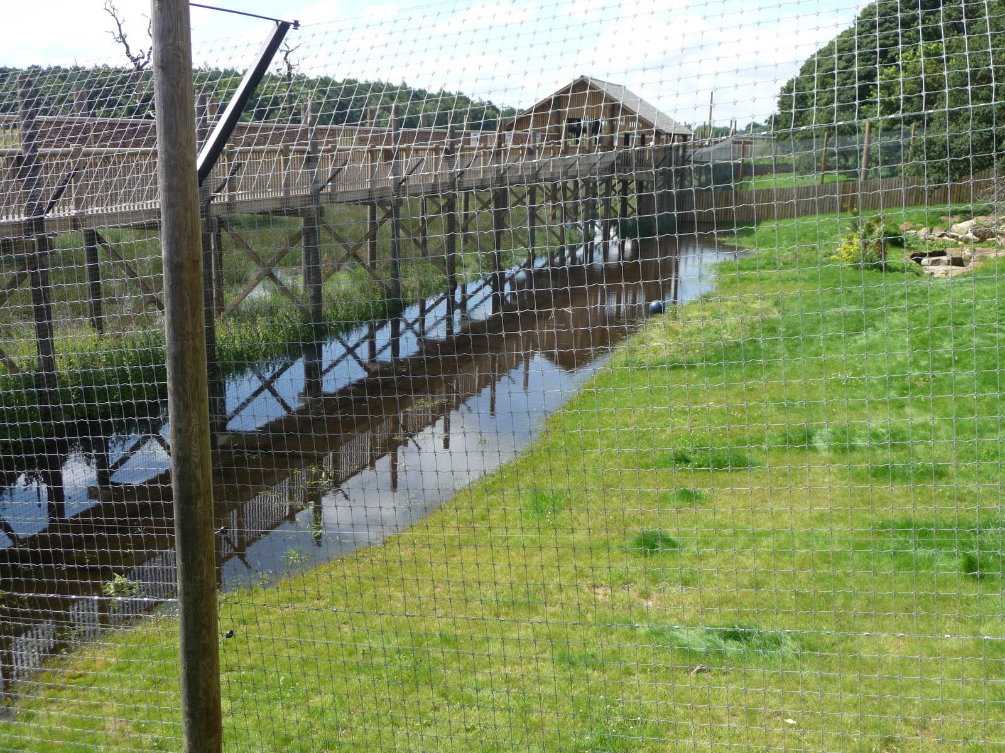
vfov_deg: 39.7
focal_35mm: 36
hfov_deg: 51.4
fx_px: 1045
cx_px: 502
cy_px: 376
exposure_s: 1/400
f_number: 3.7
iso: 100
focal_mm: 6
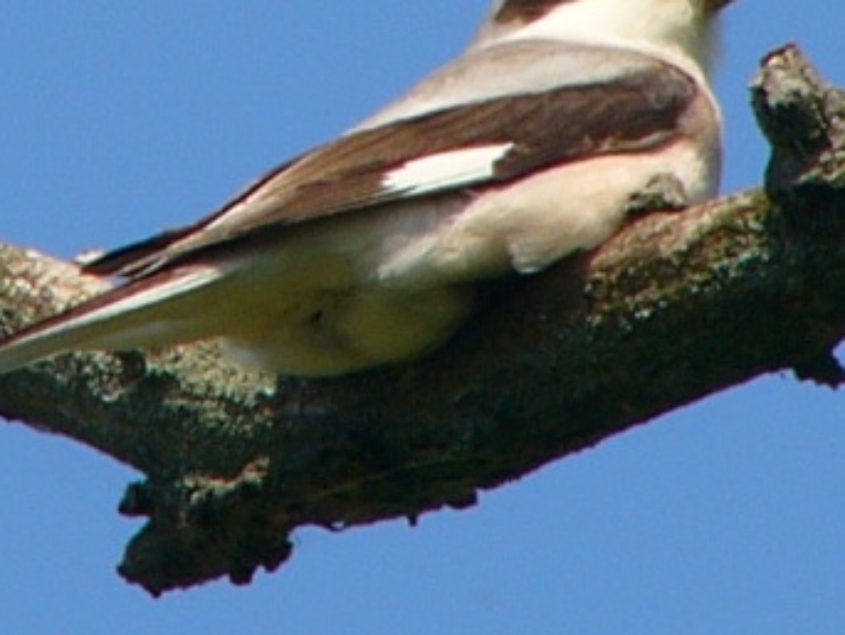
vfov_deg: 2.5
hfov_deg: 3.3
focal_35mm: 606
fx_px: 14803
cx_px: 363
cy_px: 245
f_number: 4
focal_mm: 72
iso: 50
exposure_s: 1/640
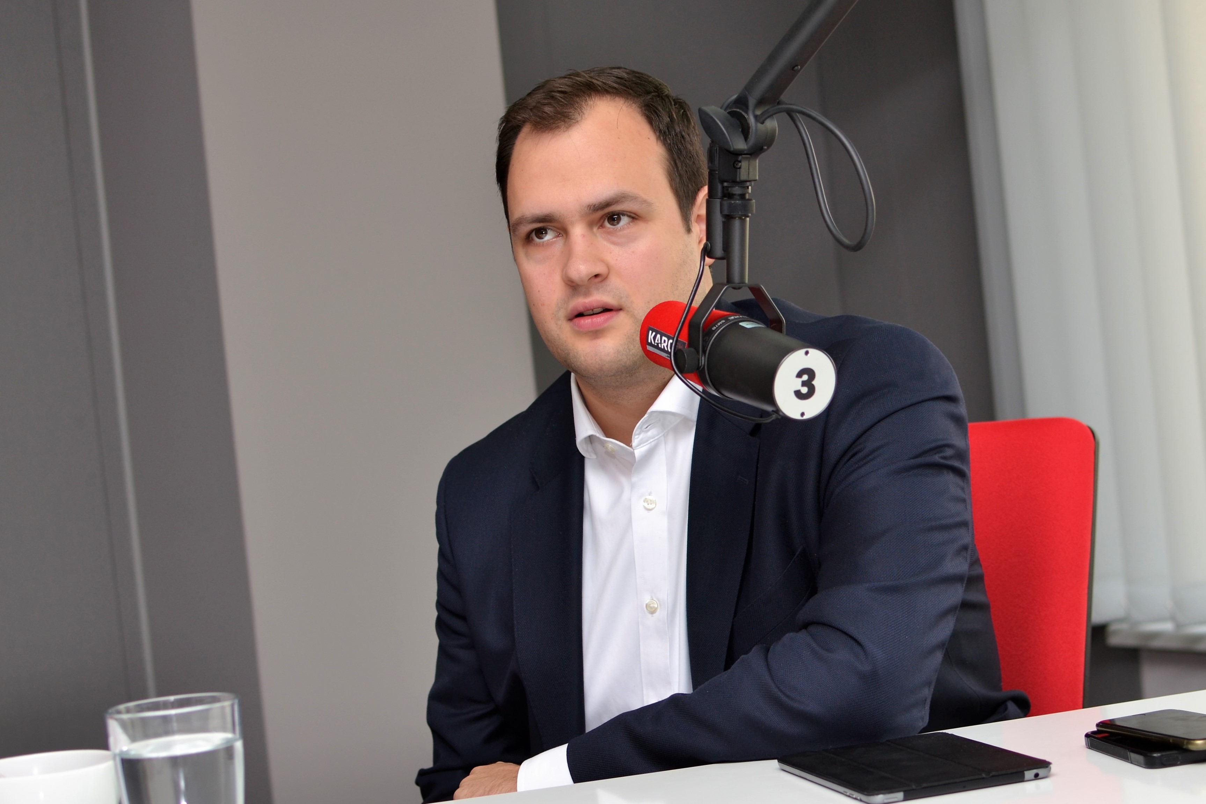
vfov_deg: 25.8
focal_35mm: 52
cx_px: 603
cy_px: 402
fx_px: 1759
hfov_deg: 37.9
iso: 100
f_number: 2.8
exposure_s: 1/200
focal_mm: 35
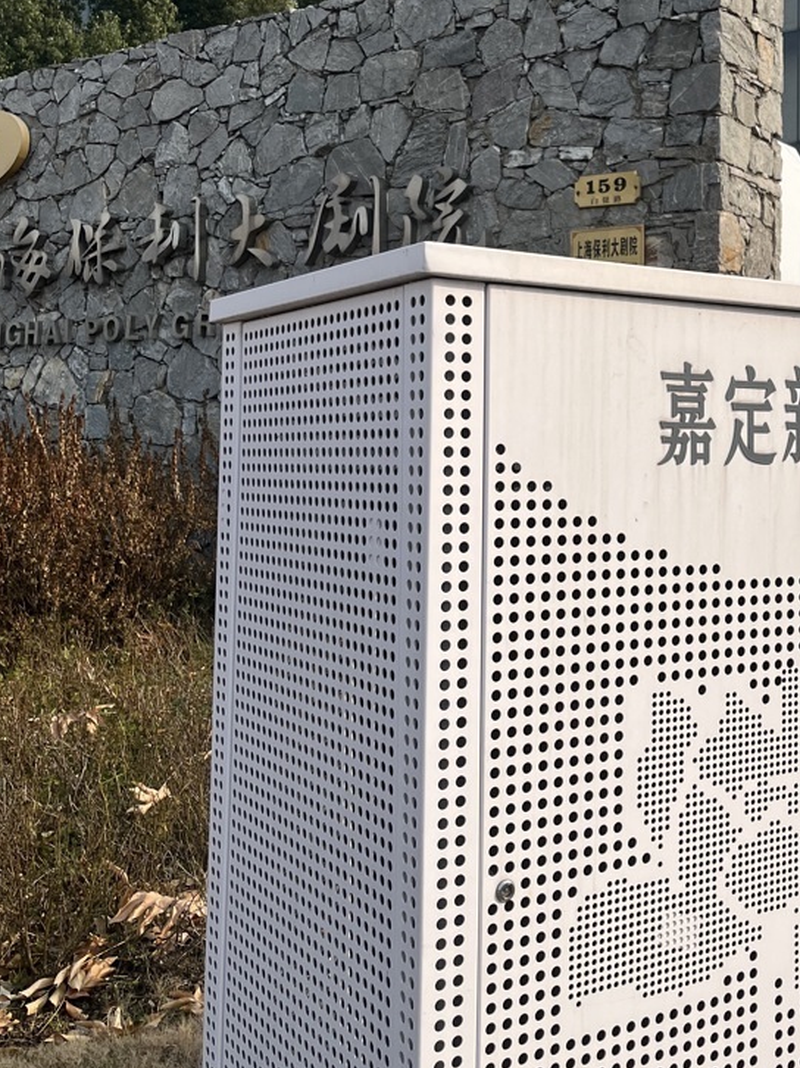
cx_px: 629
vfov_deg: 43.4
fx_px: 1326
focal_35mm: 43
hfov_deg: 32.7
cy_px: 387
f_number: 1.6
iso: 50
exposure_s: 1/3521
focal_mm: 5.1
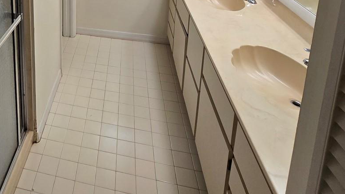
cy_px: -62
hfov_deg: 59.2
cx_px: 54
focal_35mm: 29
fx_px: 265
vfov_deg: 30.8
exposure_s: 1/60
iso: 160
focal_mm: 2.2
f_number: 2.2
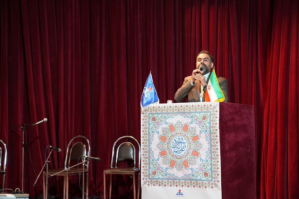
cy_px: 100
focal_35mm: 70
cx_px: 150
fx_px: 581
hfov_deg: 28.8
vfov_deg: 19.5
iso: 4000
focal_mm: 70
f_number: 4
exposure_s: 1/160
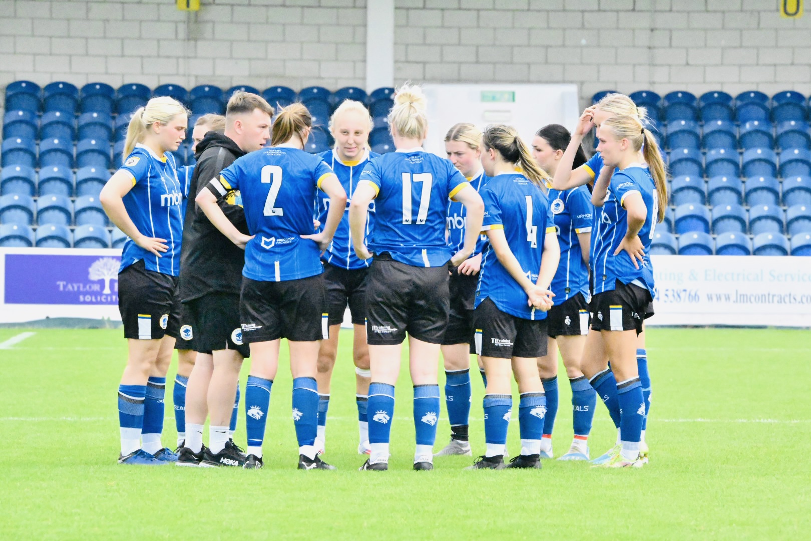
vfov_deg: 3.7
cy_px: 270
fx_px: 8335
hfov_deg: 5.6
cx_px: 406
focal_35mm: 370
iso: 25600
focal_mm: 370
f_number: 18
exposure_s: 1/5000
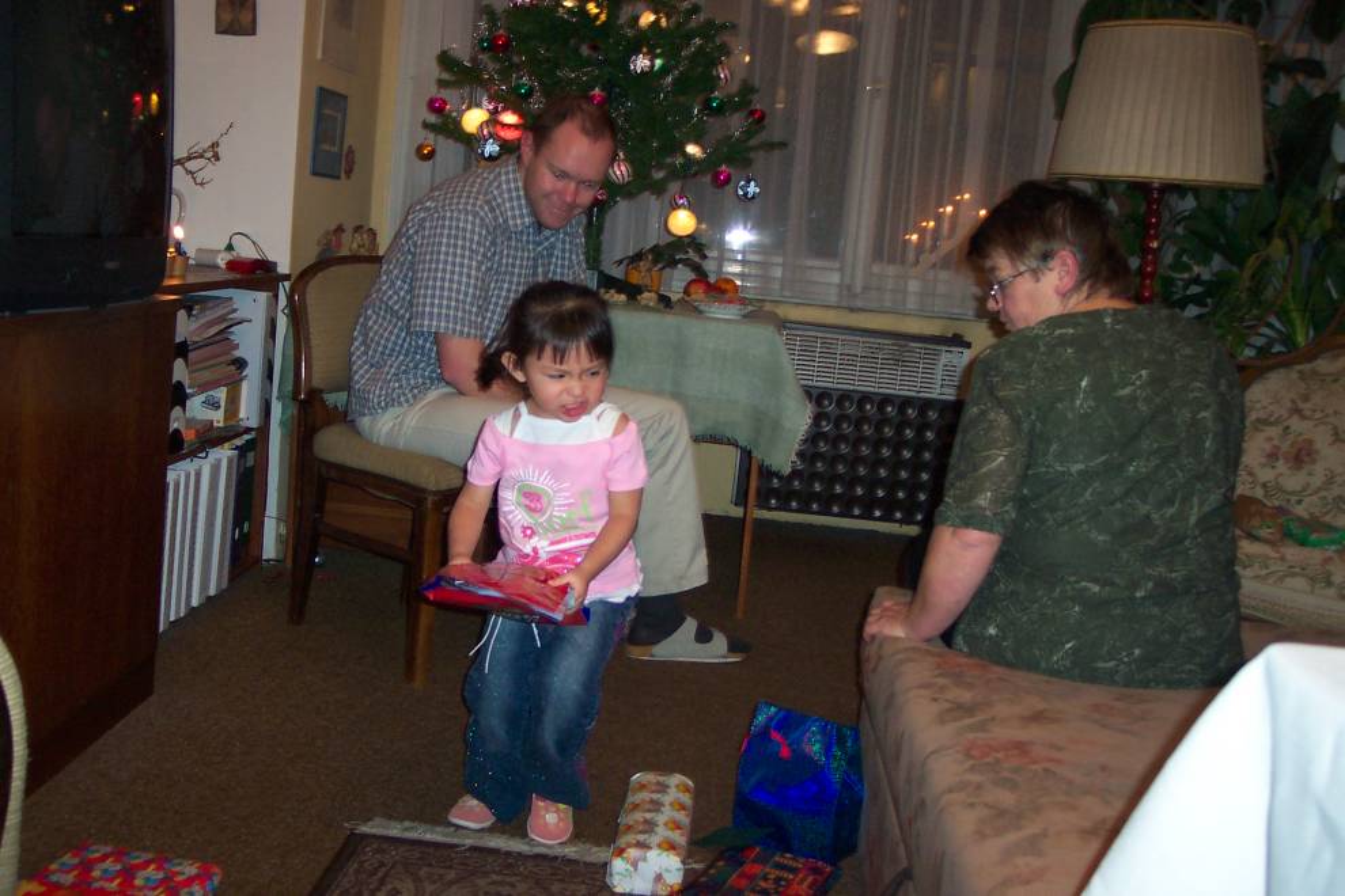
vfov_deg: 35.1
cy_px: 448
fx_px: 1420
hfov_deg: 50.7
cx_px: 672
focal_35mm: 38
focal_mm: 8
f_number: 2.8
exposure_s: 1/30
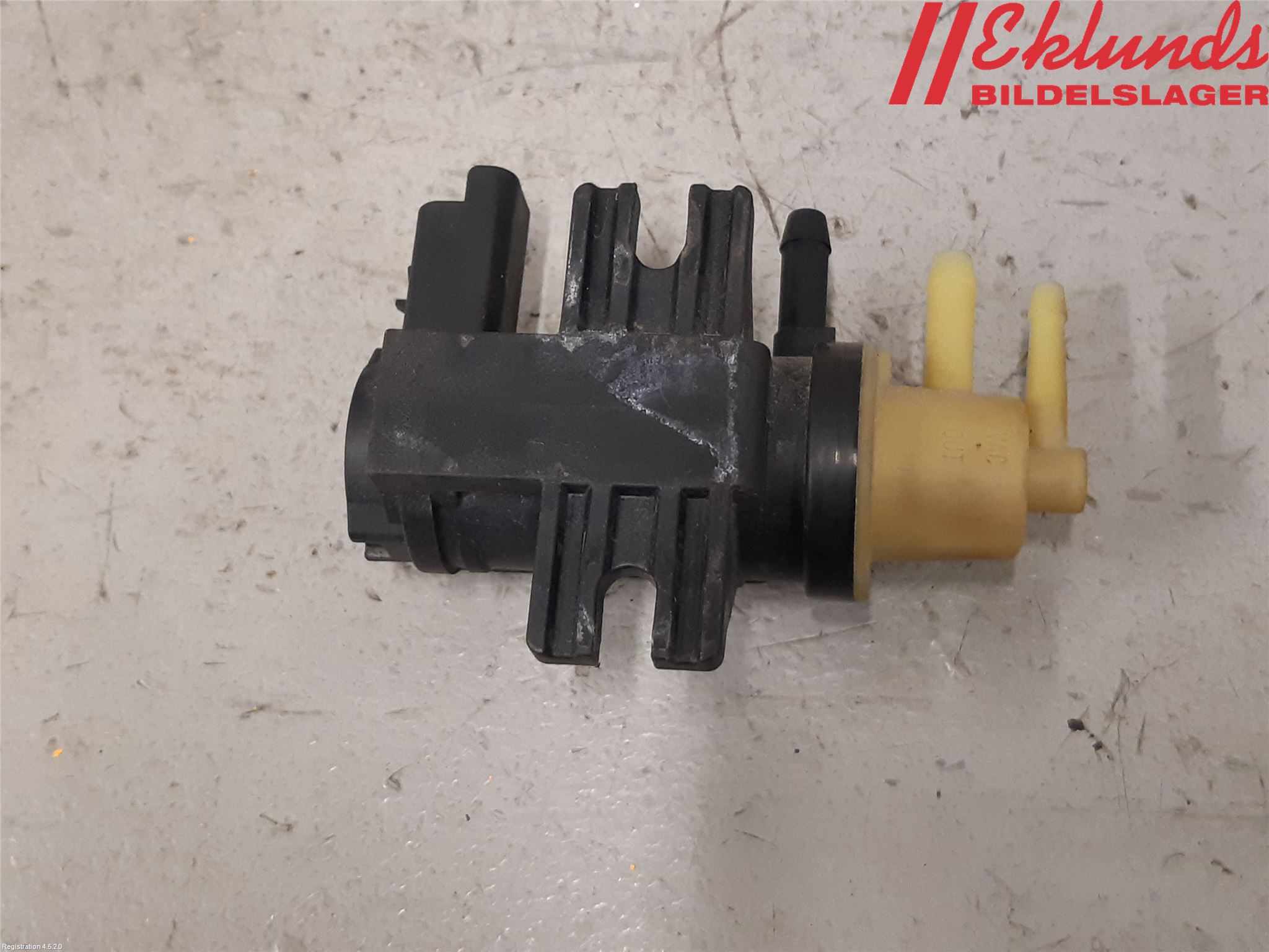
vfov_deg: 53.1
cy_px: 476
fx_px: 953
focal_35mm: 26
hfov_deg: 67.3
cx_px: 634
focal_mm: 3.93
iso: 200
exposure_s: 1/50
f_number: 1.7
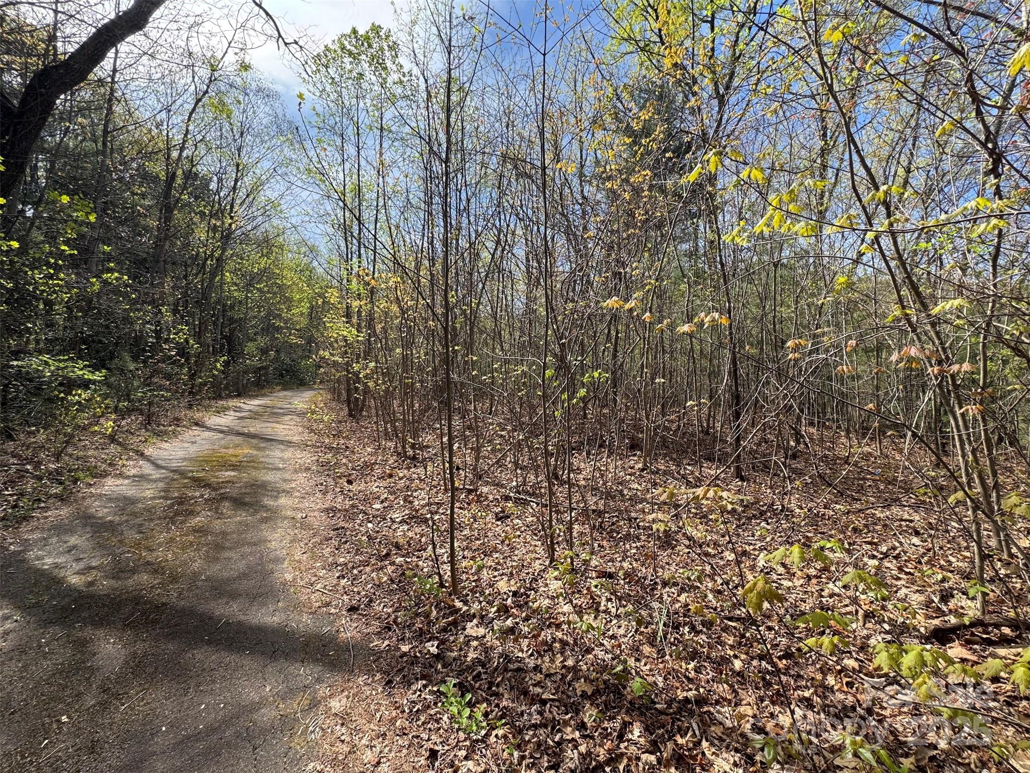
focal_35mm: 14
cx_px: 515
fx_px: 417
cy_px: 386
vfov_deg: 85.7
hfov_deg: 102.1
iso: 40
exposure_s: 1/687
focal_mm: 2.22
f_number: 2.2
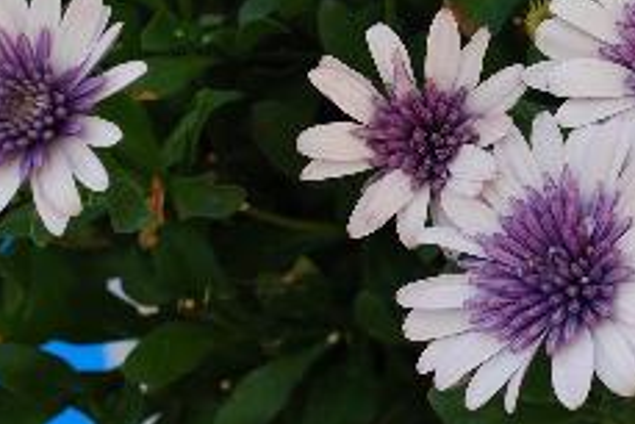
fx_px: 1483
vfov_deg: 16.2
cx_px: 502
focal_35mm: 84
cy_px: 139
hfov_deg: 23.8
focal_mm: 32
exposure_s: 1/60
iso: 160
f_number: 8
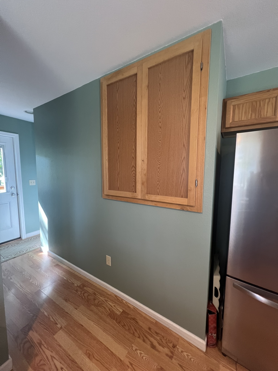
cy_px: 186
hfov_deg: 89.9
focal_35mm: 13
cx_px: 139
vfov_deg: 106.2
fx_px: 139
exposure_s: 1/60
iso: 250
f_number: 1.8
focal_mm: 1.57
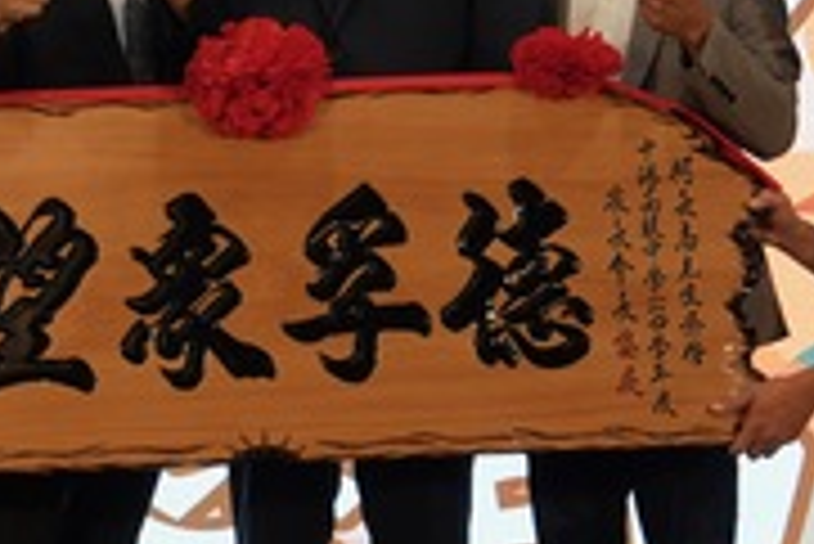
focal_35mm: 193
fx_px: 4367
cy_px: 124
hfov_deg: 10.6
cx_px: 90
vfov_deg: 7.1
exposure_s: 1/100
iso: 160
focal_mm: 50
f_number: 3.2
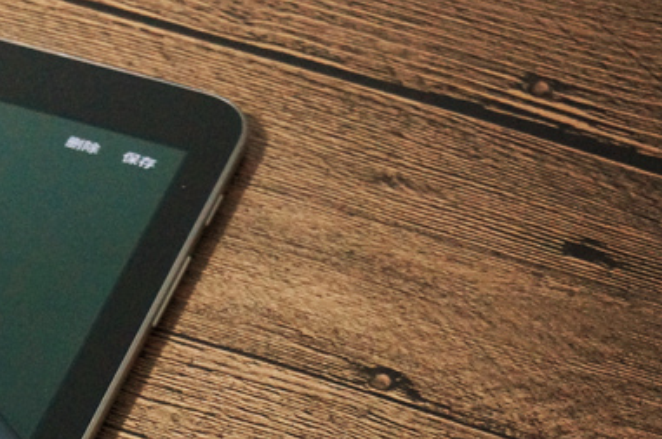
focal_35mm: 169
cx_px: -181
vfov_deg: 8.0
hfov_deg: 11.8
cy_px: 462
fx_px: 3109
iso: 3200
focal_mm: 43
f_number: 5.6
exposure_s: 1/60
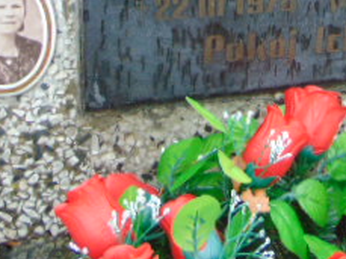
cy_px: -85
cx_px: 270
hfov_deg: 27.3
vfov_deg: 19.2
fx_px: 699
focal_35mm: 70
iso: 200
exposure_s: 1/125
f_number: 3
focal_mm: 4.5
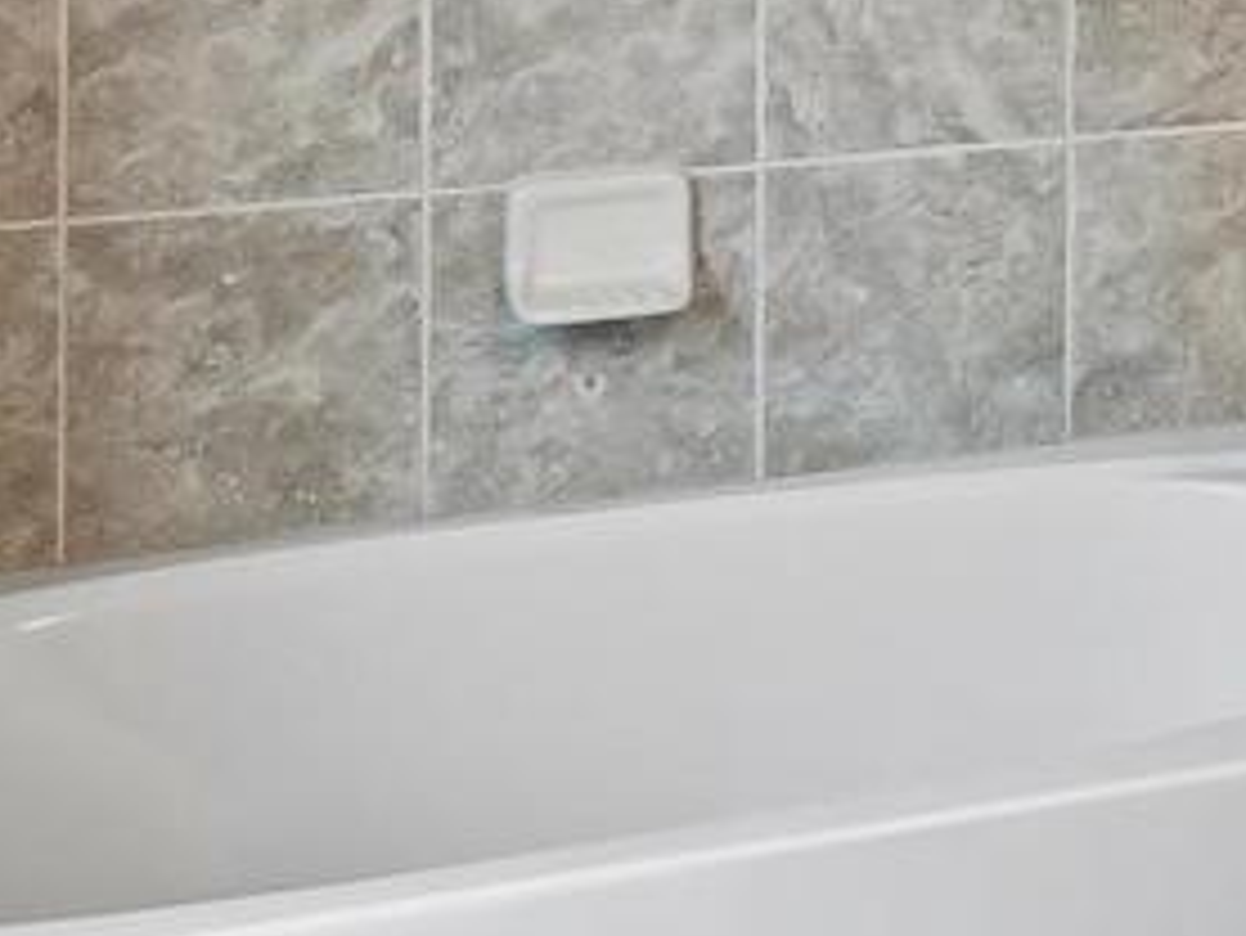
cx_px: 1291
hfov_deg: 24.6
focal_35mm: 75
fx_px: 2701
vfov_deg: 16.7
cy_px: -684
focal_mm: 10
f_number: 7.1
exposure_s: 1/15
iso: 640
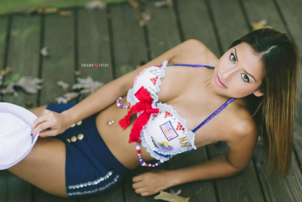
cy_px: 101
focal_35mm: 85
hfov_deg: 23.9
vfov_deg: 16.1
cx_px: 151
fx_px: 713
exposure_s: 1/160
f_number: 2.2
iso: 200
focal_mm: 85
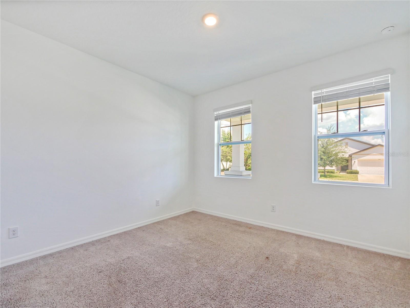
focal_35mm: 14
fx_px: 166
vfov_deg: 85.7
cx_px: 205
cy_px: 154
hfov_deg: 102.1
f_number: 4
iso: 320
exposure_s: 1/60
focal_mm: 7
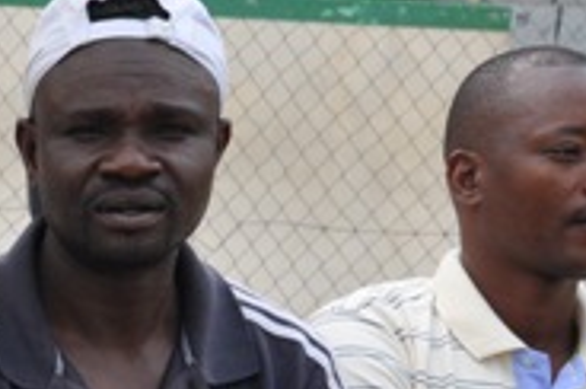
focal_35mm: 246
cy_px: 619
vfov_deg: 5.5
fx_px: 3997
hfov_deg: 8.2
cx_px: -307
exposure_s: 1/320
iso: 500
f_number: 9
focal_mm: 42
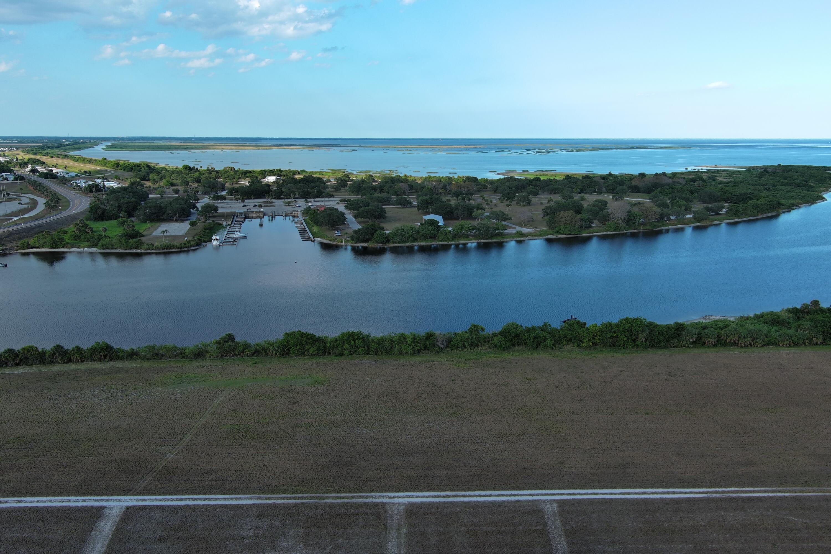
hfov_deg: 63.7
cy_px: 277
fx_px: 669
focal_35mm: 29
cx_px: 416
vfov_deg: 45.0
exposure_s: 1/858
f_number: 2.8
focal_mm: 10.57
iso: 100
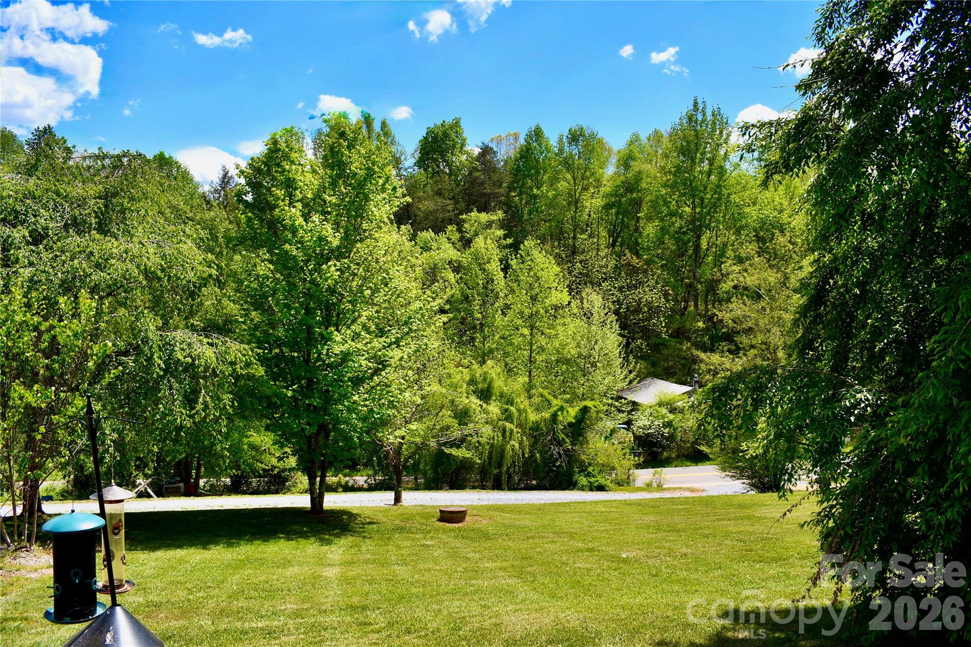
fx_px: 728
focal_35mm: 27
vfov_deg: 47.9
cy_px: 324
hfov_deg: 67.4
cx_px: 486
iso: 400
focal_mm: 18
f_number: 10
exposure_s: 1/400
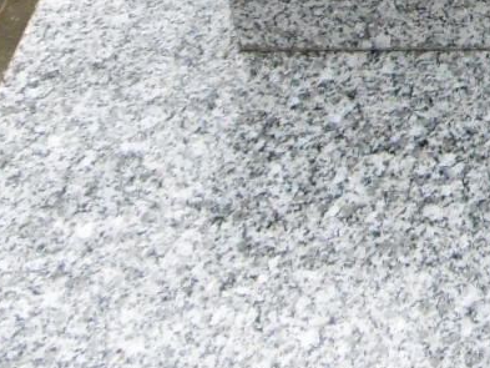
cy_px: -442
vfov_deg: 10.6
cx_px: 763
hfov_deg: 14.6
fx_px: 1770
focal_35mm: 125
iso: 100
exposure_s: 1/200
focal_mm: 4.3
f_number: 3.1
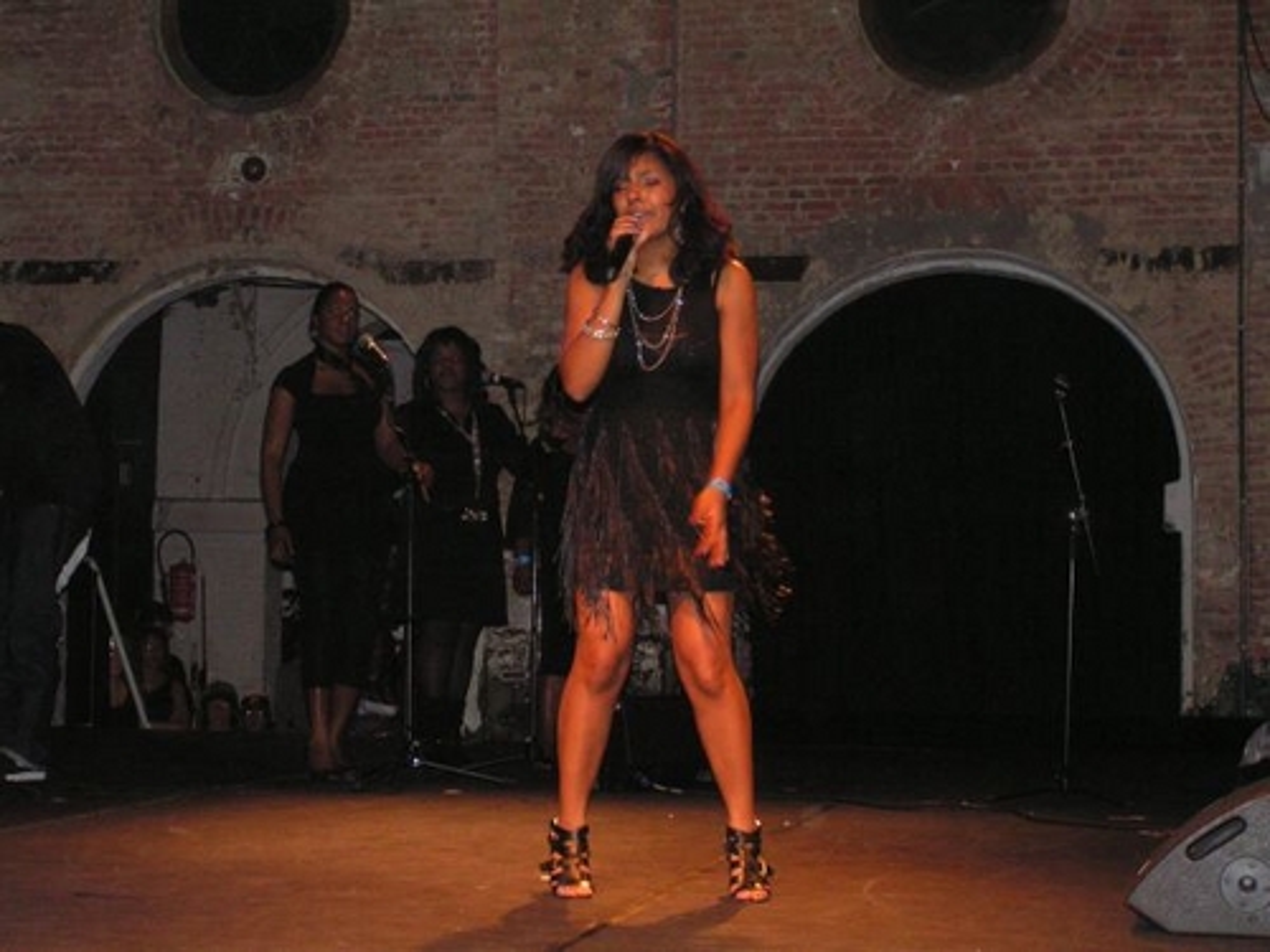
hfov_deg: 25.7
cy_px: 476
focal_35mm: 76
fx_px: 2788
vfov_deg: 19.4
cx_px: 635
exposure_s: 1/80
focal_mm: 12.7
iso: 200
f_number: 3.2
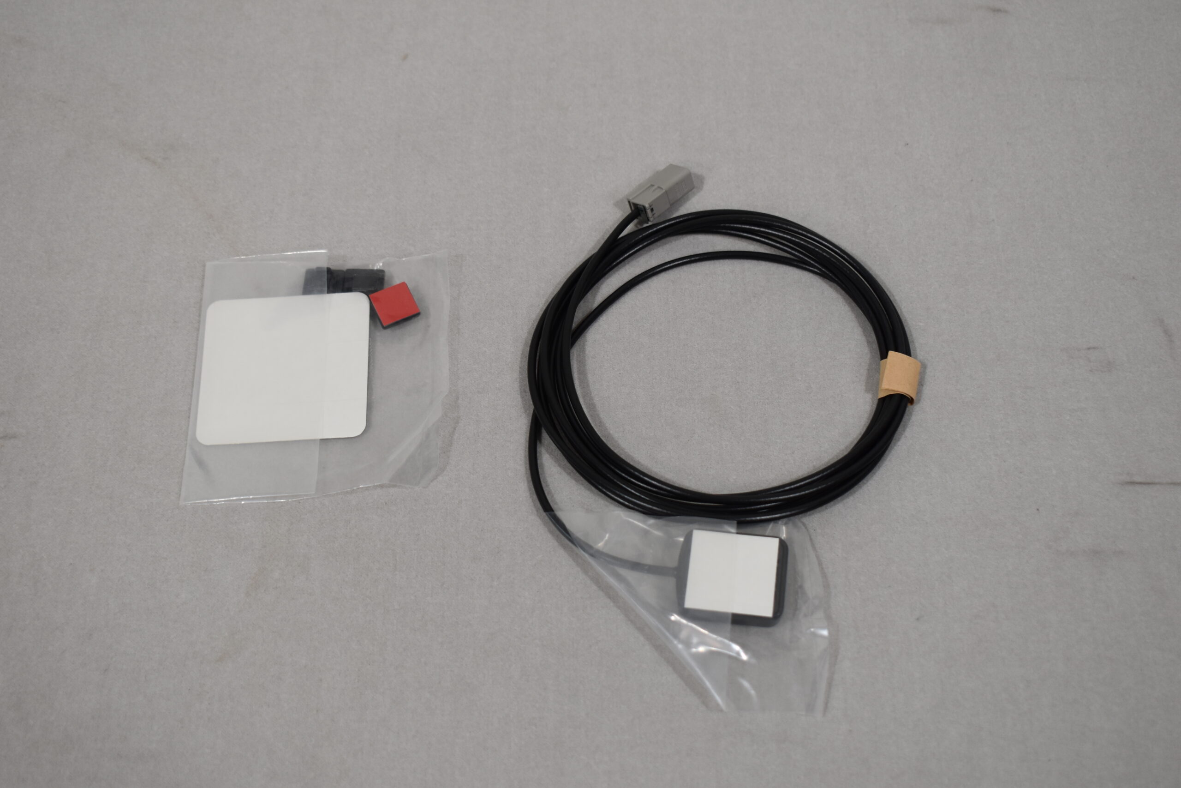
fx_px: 1673
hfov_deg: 38.9
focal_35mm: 51
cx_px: 590
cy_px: 394
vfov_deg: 26.5
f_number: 5.6
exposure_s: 1/125
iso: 400
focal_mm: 34
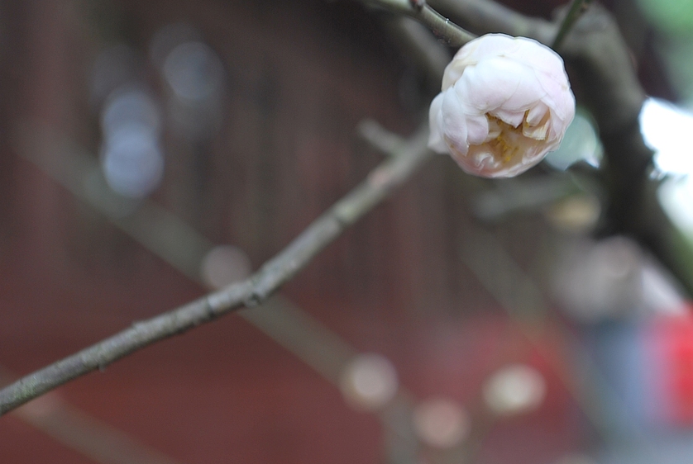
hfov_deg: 35.4
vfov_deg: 24.4
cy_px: 113
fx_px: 1061
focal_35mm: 55
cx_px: 521
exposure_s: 1/5
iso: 100
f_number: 2.8
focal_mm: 24
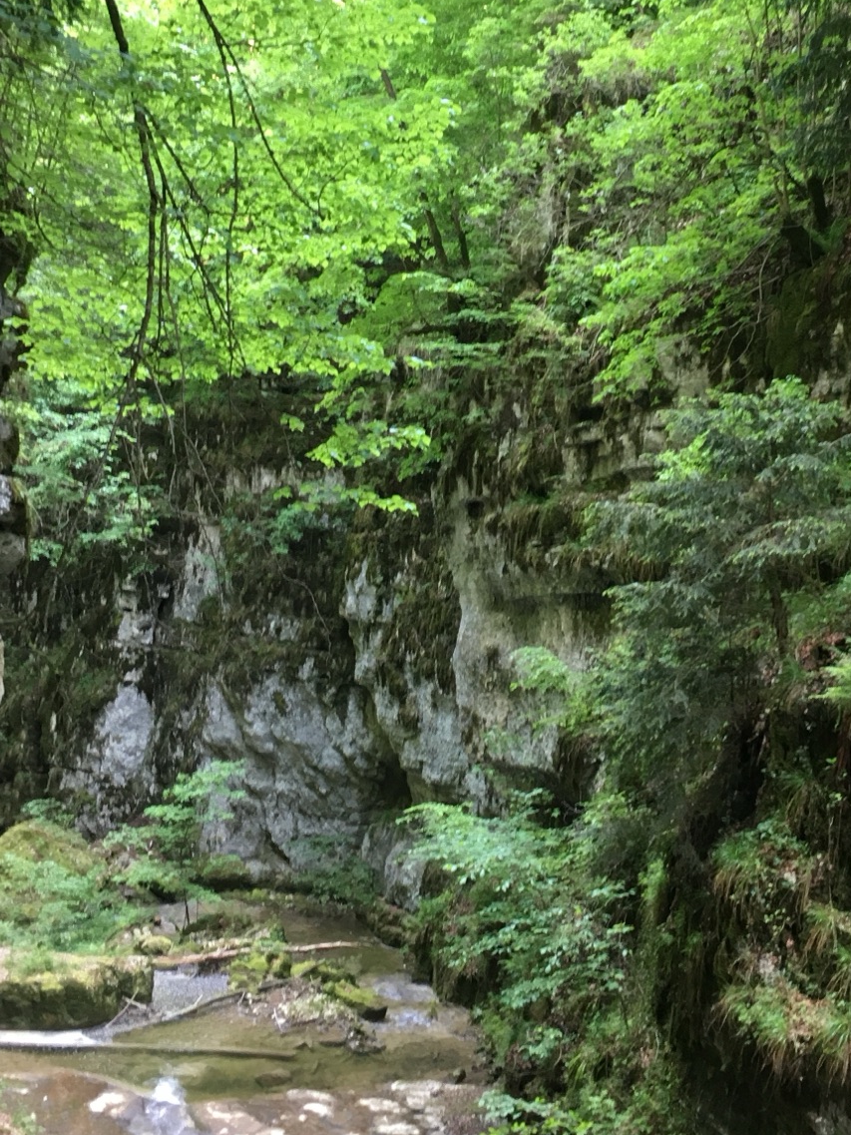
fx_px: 1671
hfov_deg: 28.4
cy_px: 441
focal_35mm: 51
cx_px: 573
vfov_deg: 37.3
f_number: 2.2
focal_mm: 4.15
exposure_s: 1/33
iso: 100
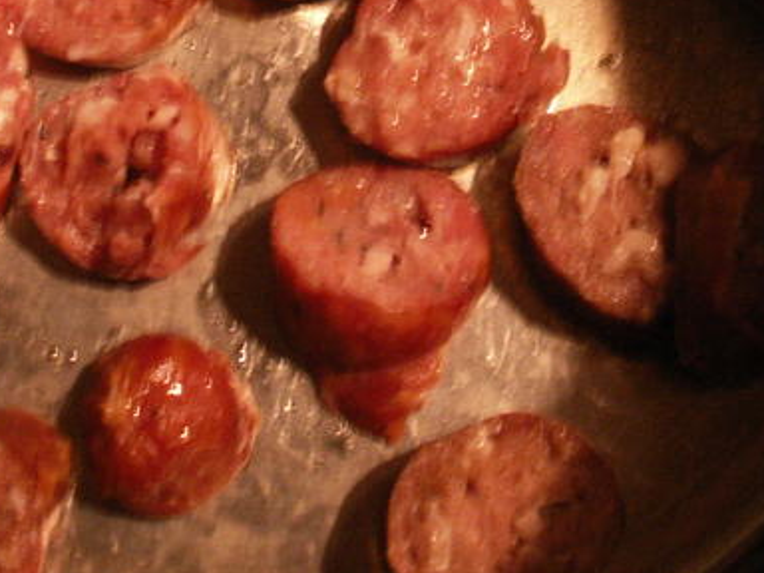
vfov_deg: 17.6
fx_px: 1810
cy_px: 25
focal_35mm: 82
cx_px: 392
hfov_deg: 23.8
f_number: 2.8
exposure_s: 1/6
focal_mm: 5.86
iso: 160
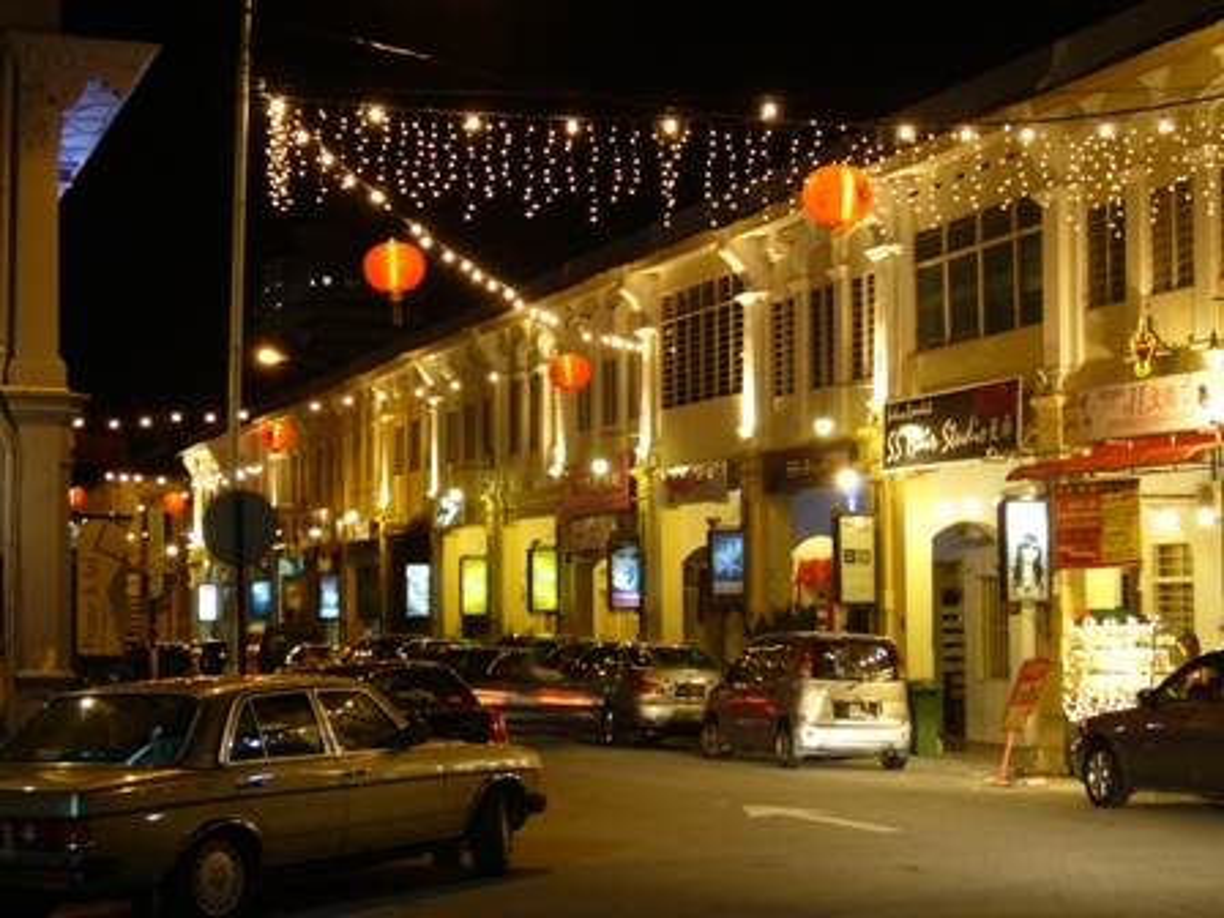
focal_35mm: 70
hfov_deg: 27.8
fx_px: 2475
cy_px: 459
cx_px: 612
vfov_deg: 21.0
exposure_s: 1/1.6
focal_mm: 11.5
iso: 80
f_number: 4
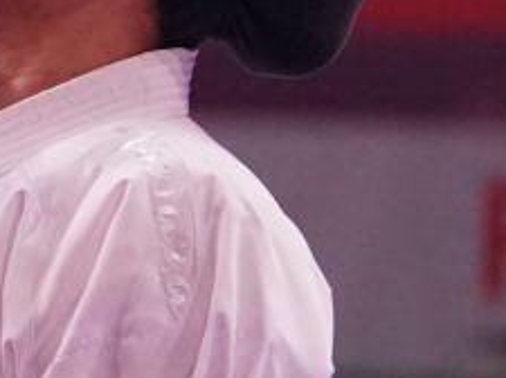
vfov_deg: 1.6
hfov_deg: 2.1
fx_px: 13835
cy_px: 230
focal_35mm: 948
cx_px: -1302
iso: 4000
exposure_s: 1/1000
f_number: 2.8
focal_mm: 123
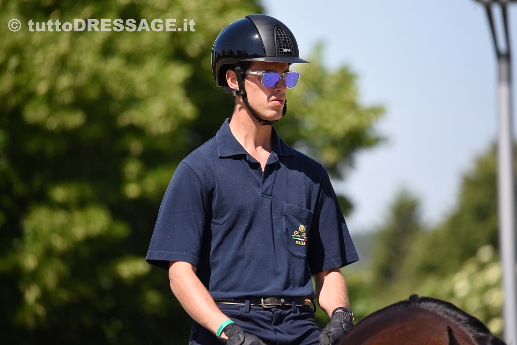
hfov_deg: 4.1
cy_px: 172
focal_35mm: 500
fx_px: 7183
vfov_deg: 2.8
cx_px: 258
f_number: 9
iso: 800
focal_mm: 500
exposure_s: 1/1250
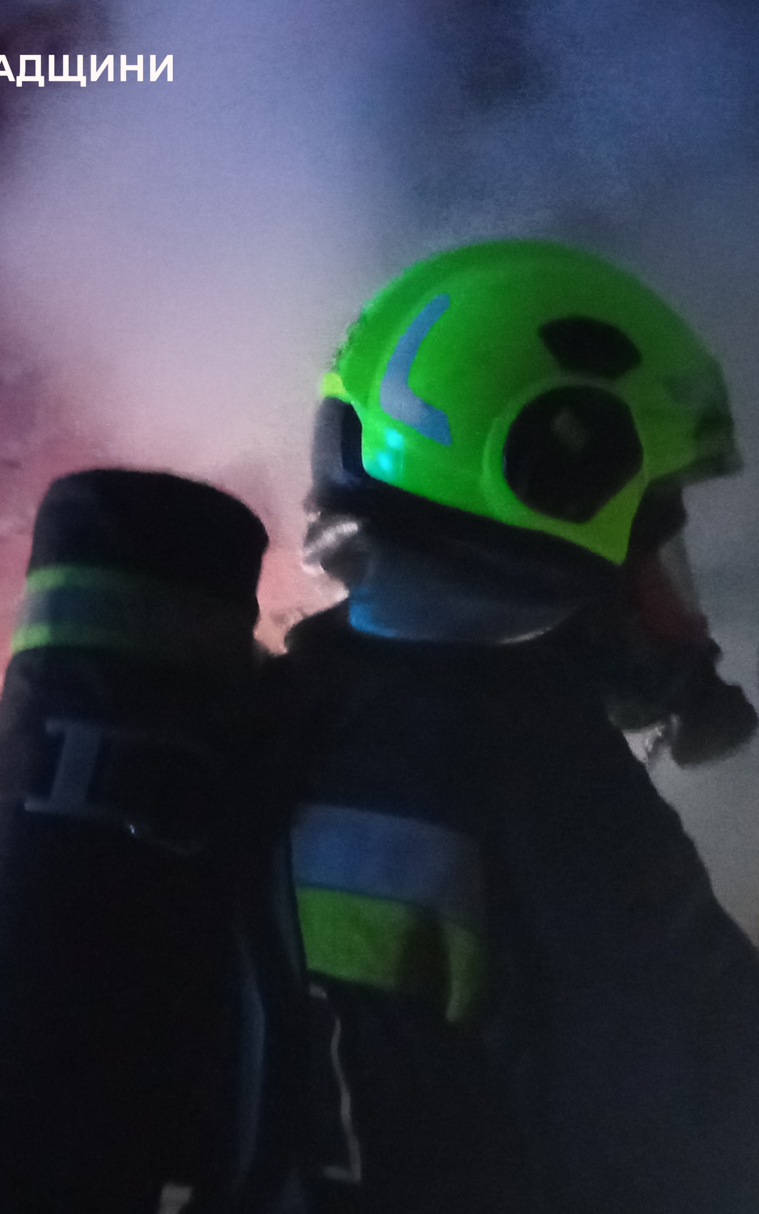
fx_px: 1920
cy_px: 775
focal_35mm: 58
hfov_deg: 21.8
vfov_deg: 34.9
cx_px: 691
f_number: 2.2
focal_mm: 3.79
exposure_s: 1/14.3
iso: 3997
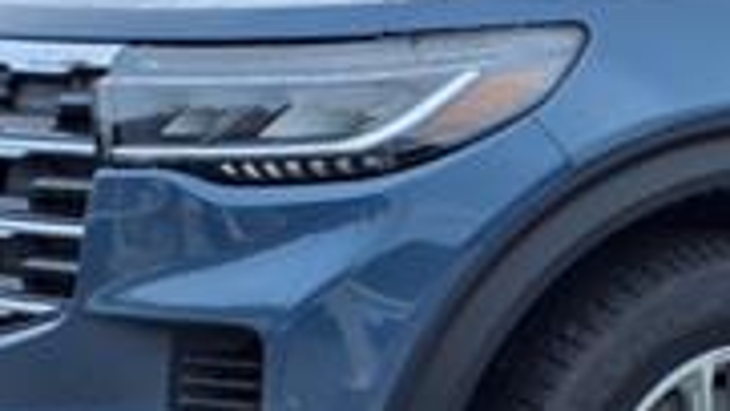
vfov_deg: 11.7
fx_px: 2014
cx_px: 803
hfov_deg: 19.7
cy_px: 234
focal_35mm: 104
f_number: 1.9
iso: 40
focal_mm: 3.58
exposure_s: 1/1429
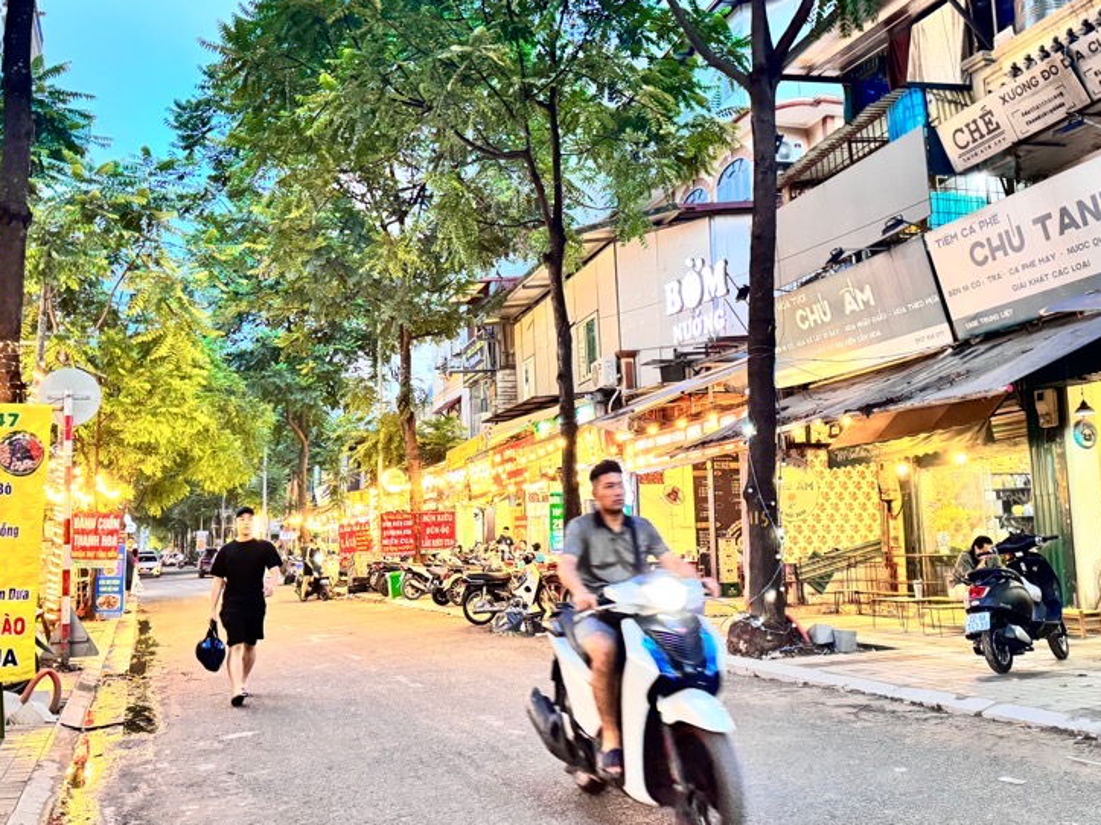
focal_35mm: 34
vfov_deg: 41.8
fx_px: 1081
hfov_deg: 54.0
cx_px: 571
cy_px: 394
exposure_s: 1/33
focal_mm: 6.76
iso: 640
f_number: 1.78
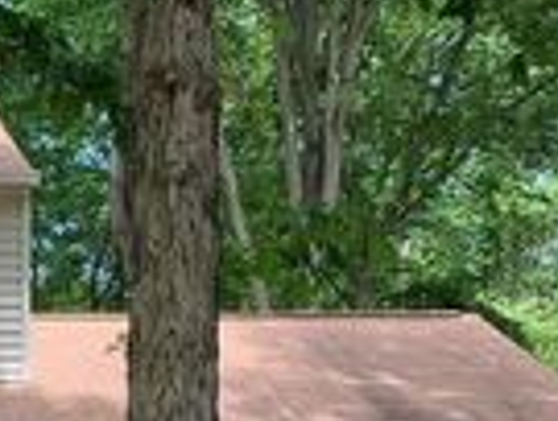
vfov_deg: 14.8
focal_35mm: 96
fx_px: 1552
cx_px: -145
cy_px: 547
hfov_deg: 19.0
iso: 25
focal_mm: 4.25
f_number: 1.8
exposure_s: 1/174
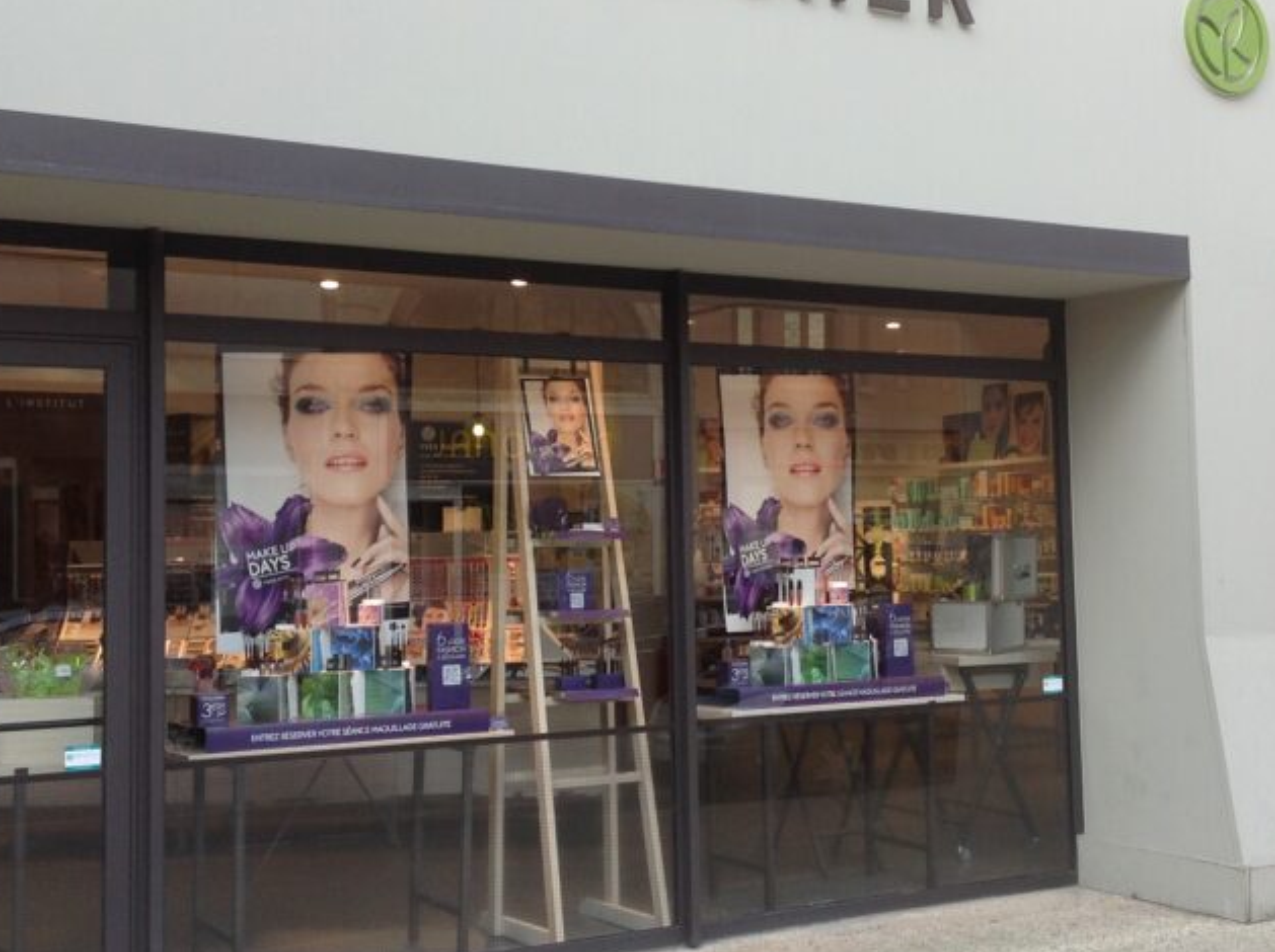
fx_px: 2097
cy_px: 441
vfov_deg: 25.6
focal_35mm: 57
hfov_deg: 33.7
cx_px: 748
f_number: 2.4
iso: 50
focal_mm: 4.28
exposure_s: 1/250
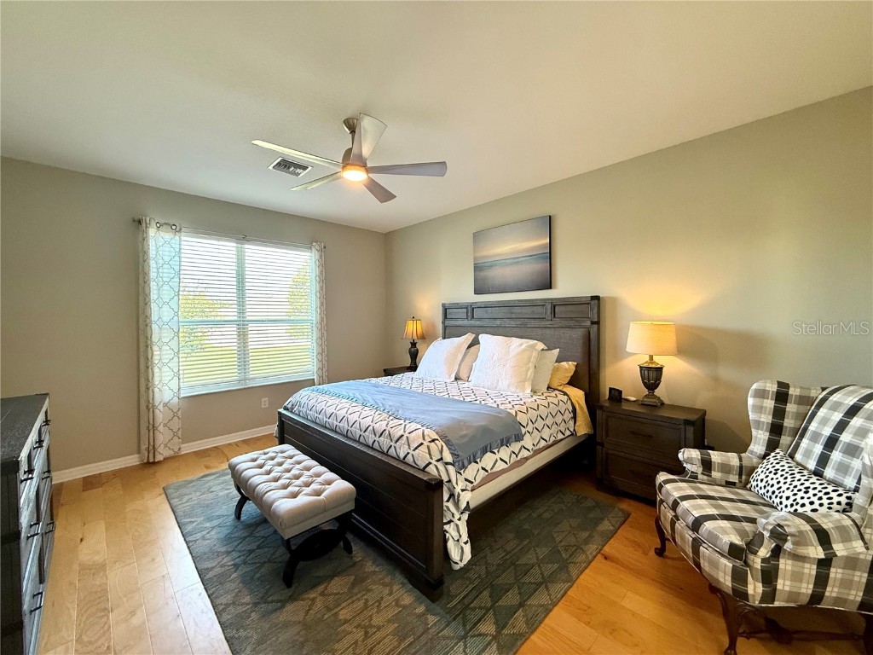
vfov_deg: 85.7
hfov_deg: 102.1
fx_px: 353
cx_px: 436
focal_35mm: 14
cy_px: 328
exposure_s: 1/120
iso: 400
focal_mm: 2.22
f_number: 2.2
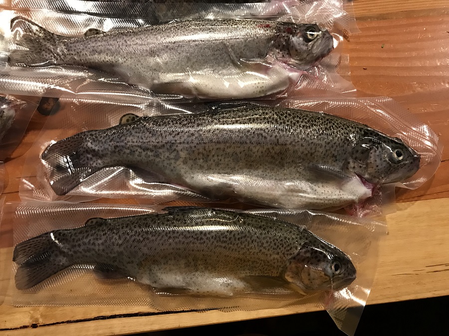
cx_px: 224
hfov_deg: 63.4
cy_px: 168
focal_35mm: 28
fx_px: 363
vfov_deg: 49.7
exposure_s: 1/17
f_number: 1.8
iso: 100
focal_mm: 3.99
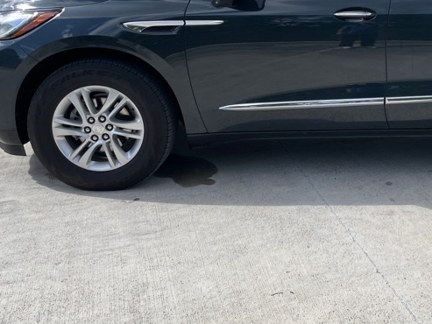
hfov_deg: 33.6
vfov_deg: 26.4
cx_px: 391
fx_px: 674
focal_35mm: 54
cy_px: 55
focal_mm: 4.2
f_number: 1.6
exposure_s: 1/3509
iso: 32
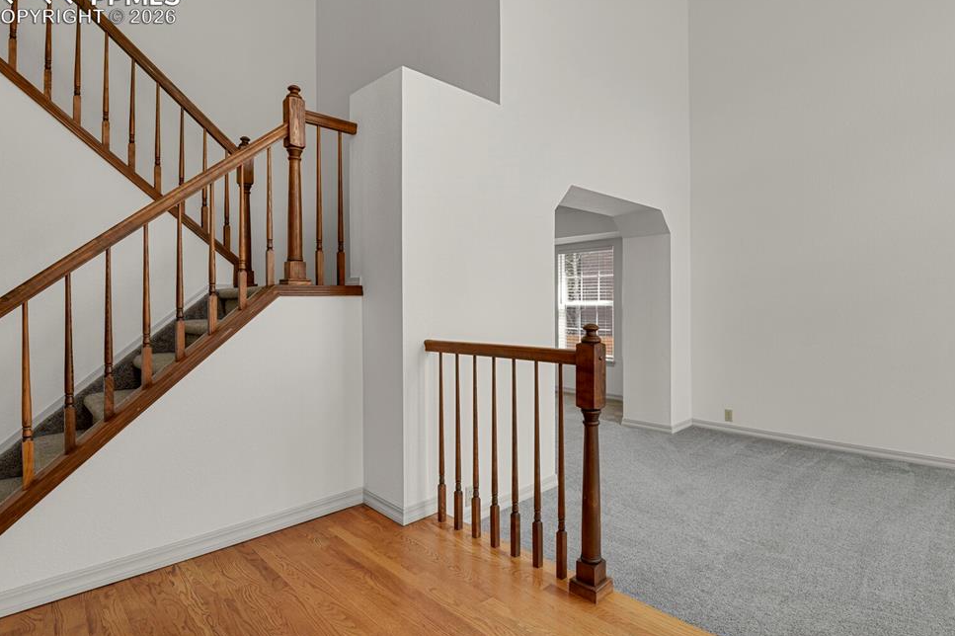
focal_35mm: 18
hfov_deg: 90.0
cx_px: 488
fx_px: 477
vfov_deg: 67.3
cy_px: 306
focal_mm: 17
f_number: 8
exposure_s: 1/20
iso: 720
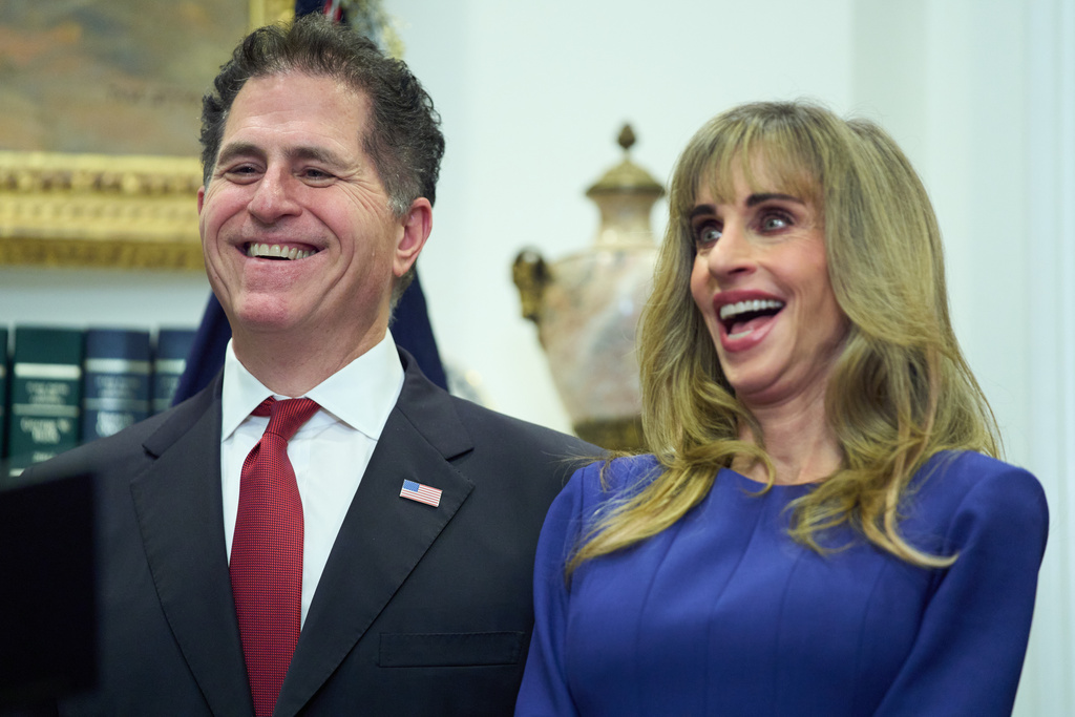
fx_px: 5077
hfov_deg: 12.1
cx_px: 538
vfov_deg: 8.1
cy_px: 358
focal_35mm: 170
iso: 3200
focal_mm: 170
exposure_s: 1/250
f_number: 2.8
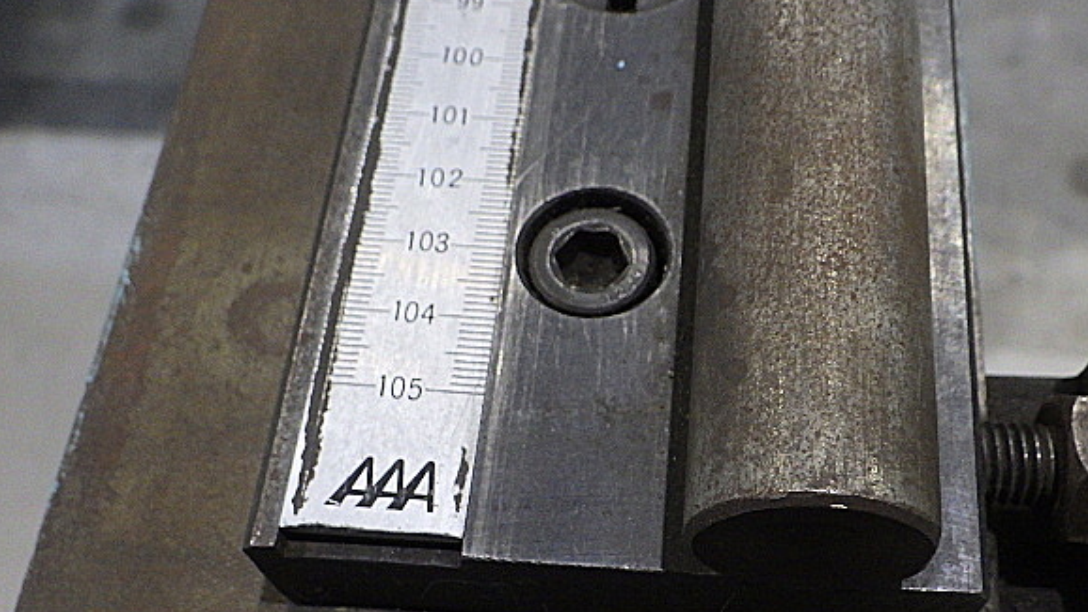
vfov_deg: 28.9
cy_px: 394
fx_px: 1183
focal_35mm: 41
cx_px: 593
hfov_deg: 49.3
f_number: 3.8
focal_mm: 6.1
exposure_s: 1/50
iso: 1000
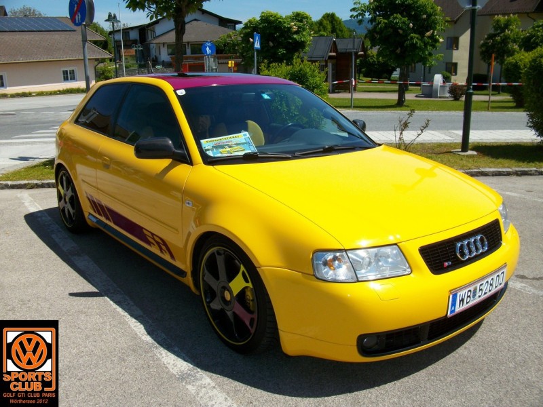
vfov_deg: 41.8
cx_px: 272
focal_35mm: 34
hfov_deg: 54.0
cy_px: 204
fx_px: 533
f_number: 5.5
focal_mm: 5.7
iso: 80
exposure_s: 1/446
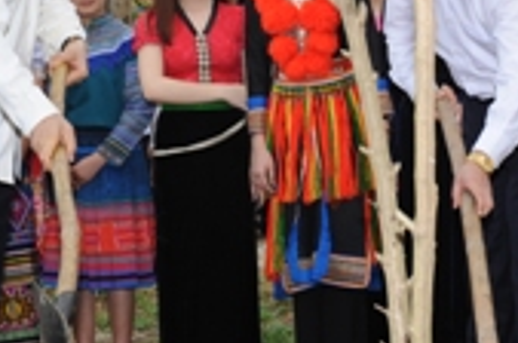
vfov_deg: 11.2
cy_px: 31
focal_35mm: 121
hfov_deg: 16.9
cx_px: 317
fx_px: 1738
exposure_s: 1/250
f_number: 6.3
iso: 200
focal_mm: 34
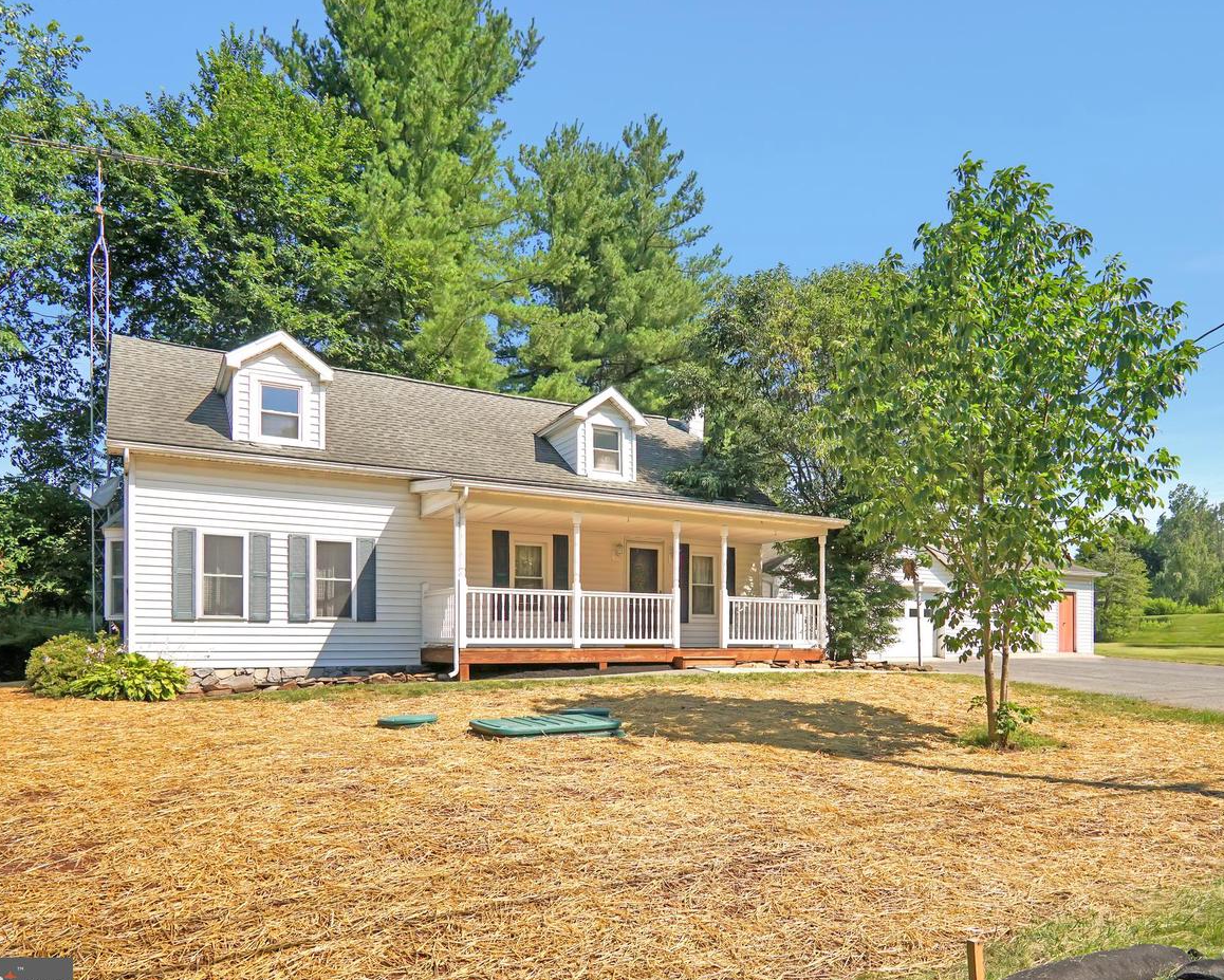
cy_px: 504
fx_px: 761
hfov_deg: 77.4
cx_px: 669
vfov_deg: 65.5
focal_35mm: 21
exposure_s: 1/3200
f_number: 5
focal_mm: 12
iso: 200
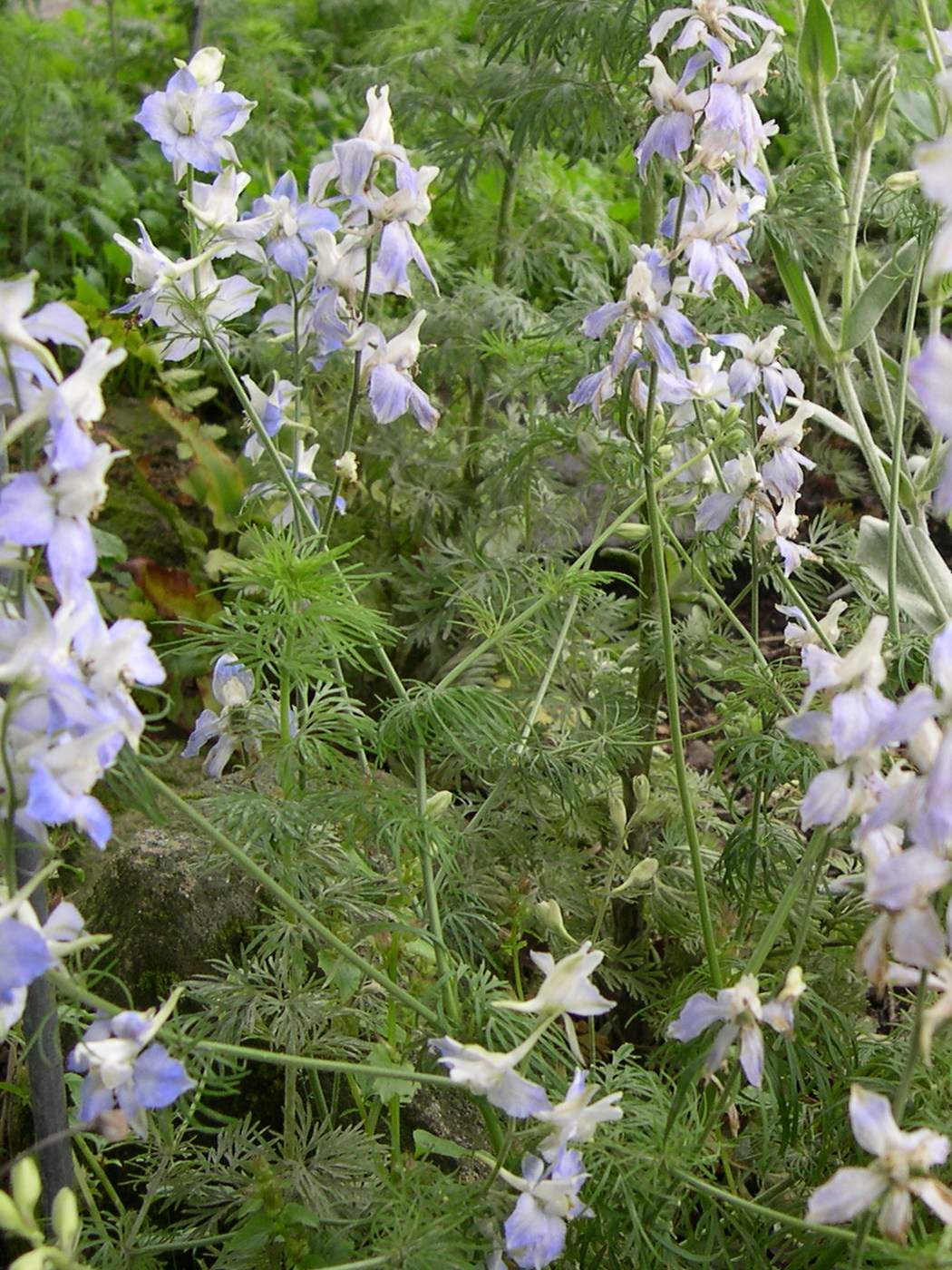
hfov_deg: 37.7
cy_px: 635
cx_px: 476
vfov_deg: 49.0
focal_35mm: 38
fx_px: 1393
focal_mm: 8
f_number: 2.8
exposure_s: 1/151
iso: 100
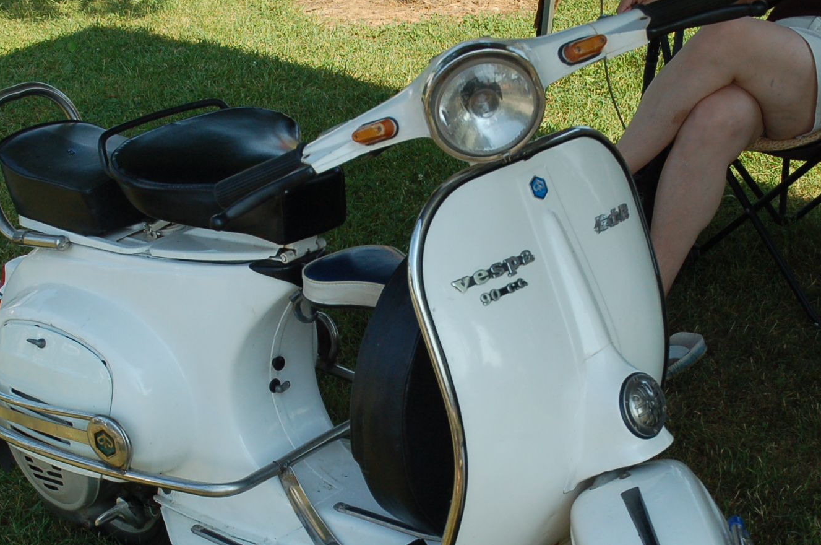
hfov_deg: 29.4
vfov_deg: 19.6
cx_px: 410
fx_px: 1567
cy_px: 411
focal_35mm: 69
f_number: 7.1
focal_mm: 27
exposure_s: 1/250
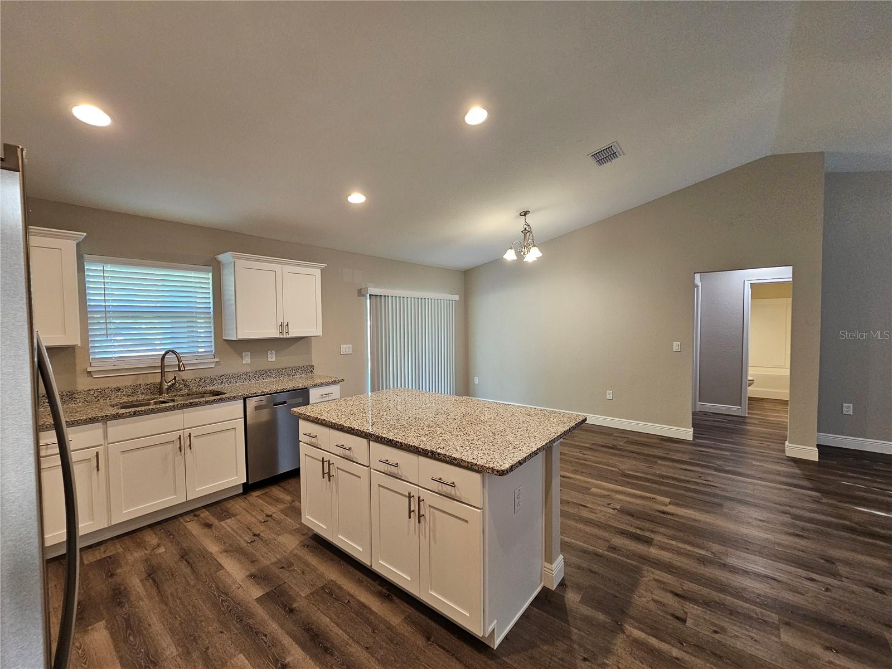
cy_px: 334
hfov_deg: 106.2
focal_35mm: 13
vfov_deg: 89.9
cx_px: 446
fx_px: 335
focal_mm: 2.2
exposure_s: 1/60
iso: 250
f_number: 2.2
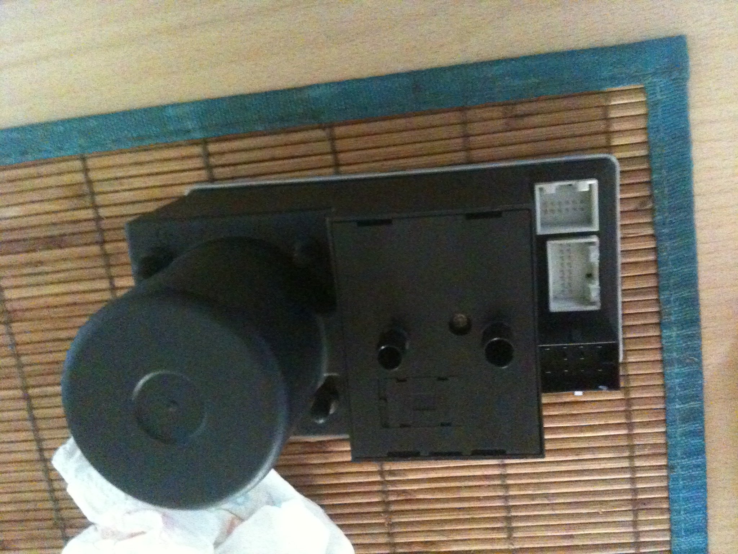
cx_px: 369
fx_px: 746
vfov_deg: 40.7
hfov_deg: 52.6
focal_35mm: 35
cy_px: 277
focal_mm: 3.85
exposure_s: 1/10
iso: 1000
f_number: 2.8
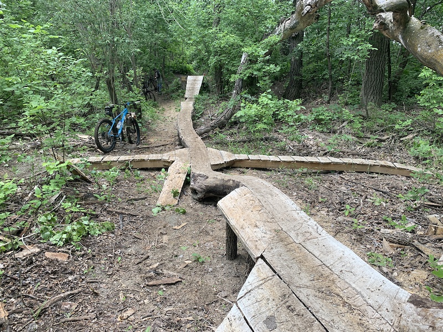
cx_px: 222
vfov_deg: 53.1
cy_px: 166
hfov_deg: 67.3
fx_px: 333
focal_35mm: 26
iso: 25
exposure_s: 1/163
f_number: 1.8
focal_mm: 4.25
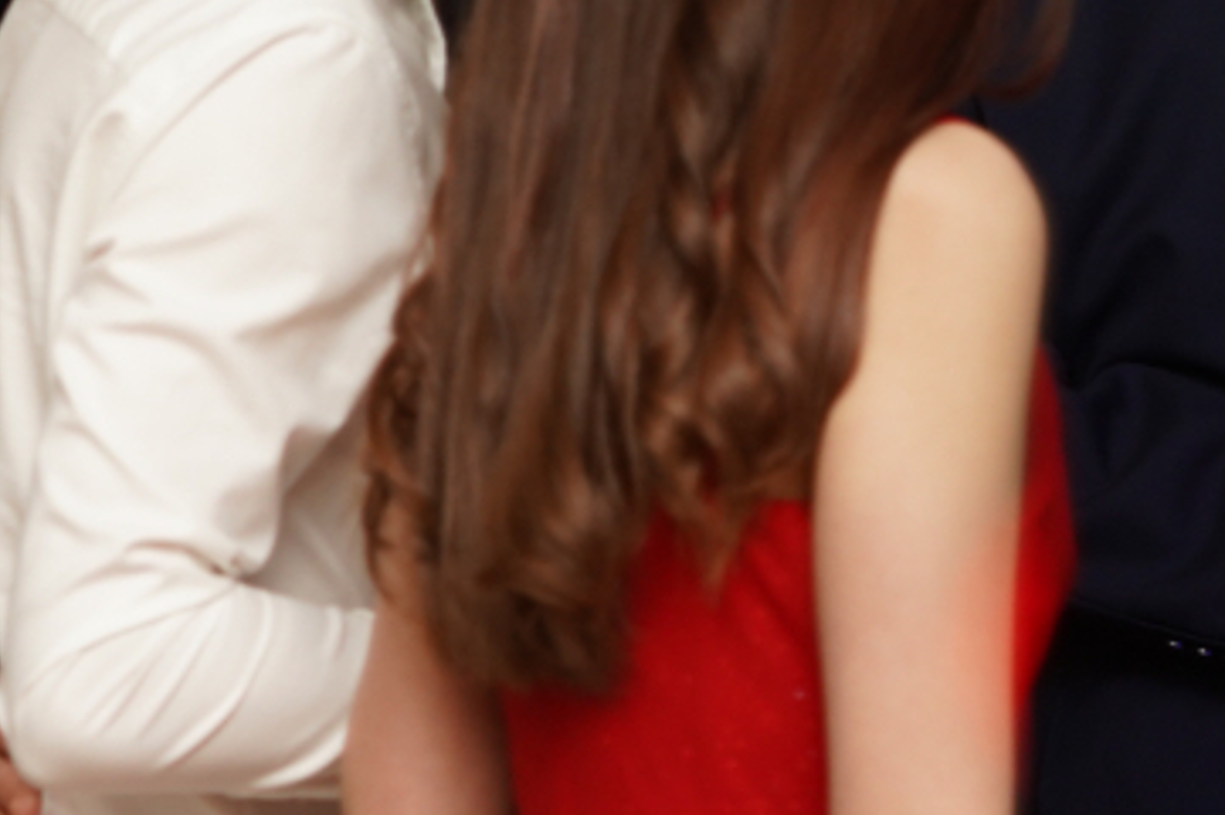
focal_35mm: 274
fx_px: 9315
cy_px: 362
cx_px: -930
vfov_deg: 5.0
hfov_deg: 7.3
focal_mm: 76
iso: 640
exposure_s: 1/100
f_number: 4.5
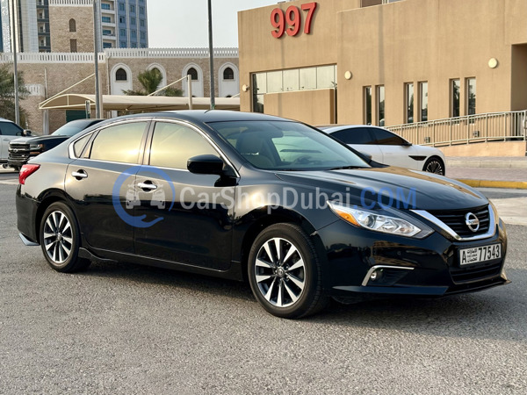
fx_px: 731
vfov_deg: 30.3
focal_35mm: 48
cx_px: 264
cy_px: 198
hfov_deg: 39.7
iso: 64
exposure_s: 1/2114
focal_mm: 6.86
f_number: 1.78
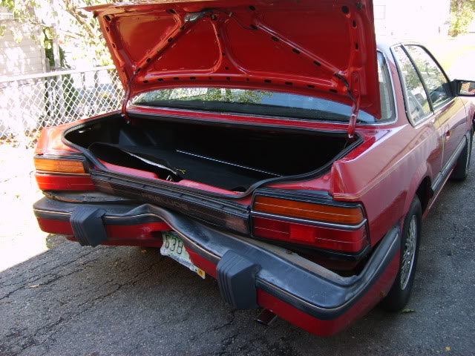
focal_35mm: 35
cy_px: 178
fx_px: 480
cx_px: 238
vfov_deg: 40.7
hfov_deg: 52.6
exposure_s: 1/90
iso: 50
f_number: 2.8
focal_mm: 5.8
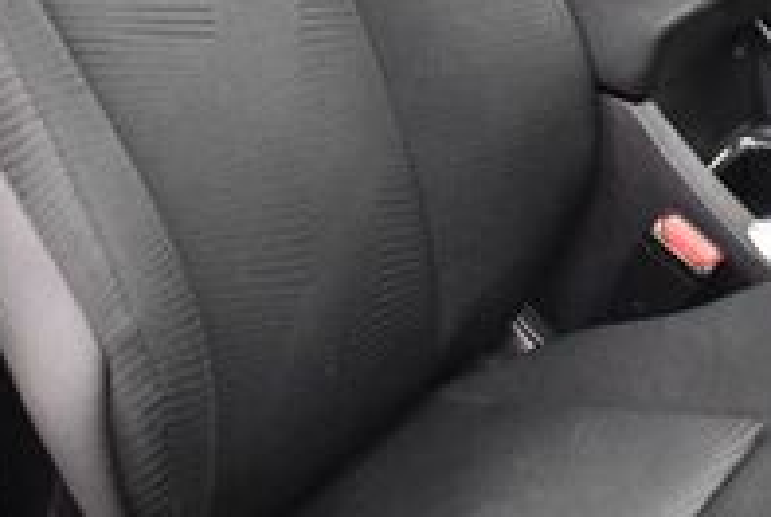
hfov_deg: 17.4
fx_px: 2509
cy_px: -86
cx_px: 575
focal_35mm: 117
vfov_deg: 11.5
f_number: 3.5
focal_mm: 18
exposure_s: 1/80
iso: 3200
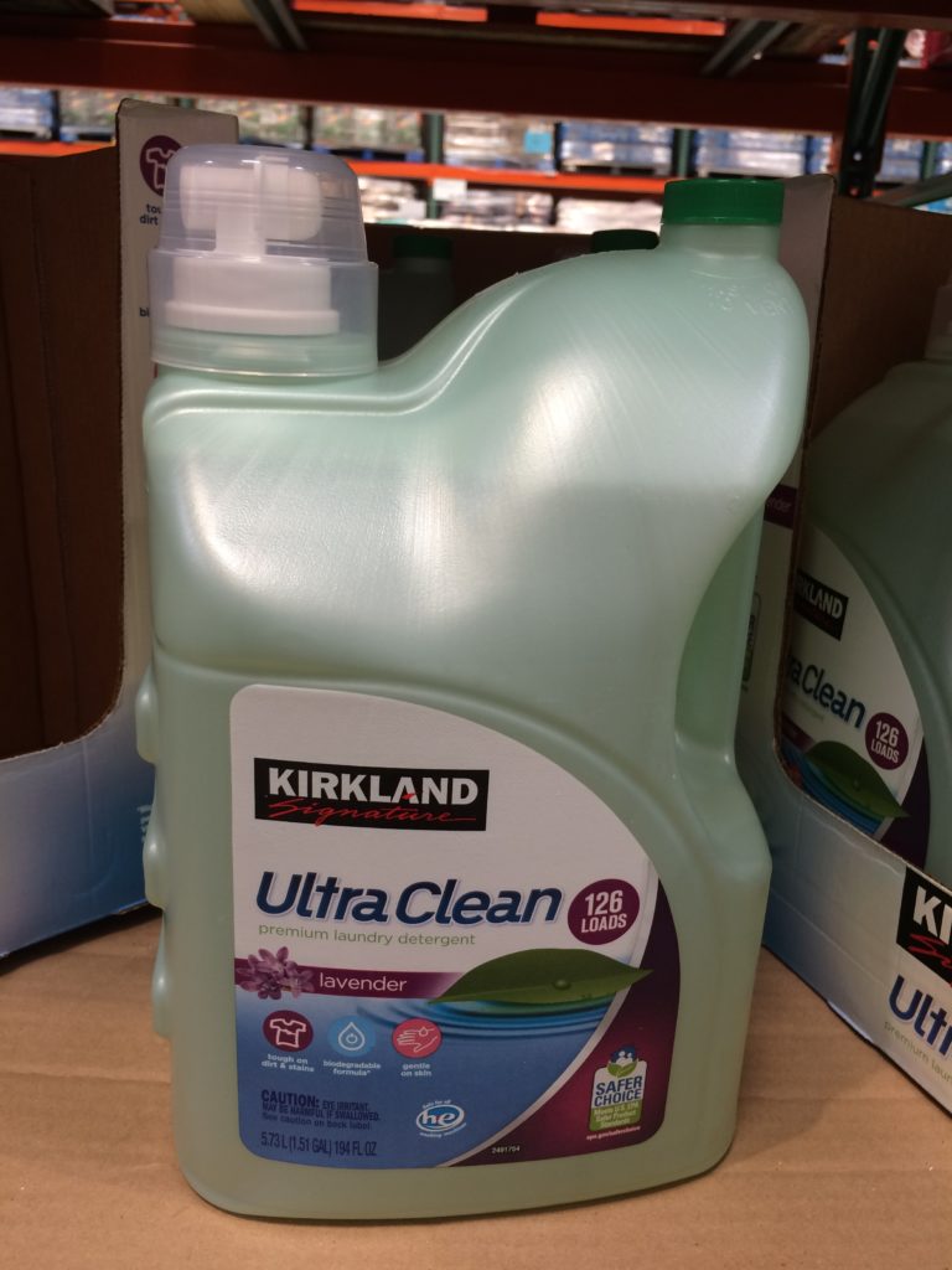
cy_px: 635
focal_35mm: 29
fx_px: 1063
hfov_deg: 48.2
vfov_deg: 61.7
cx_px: 476
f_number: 2.2
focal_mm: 4.15
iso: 50
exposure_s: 1/30
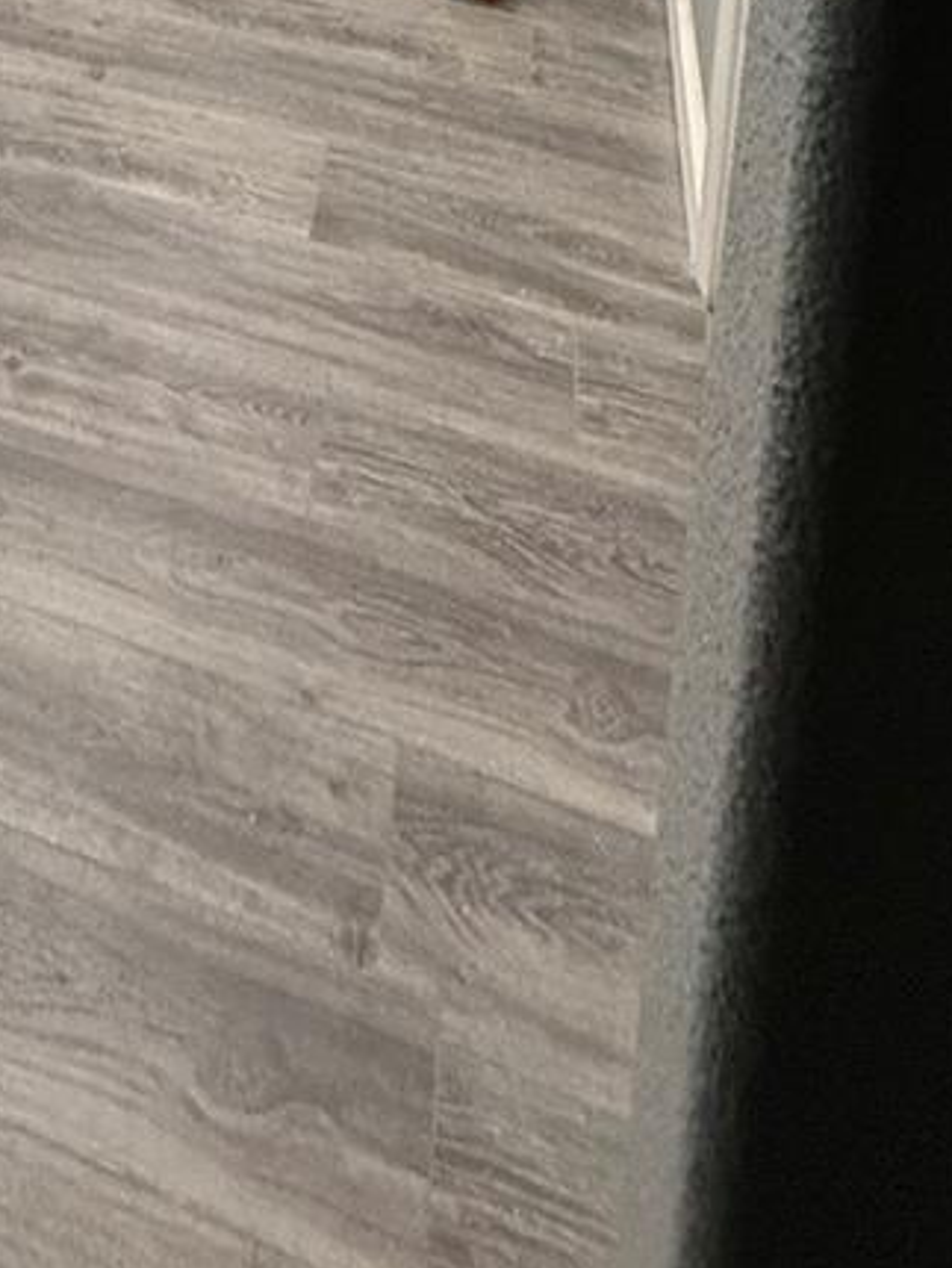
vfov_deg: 26.1
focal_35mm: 50
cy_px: -702
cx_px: -162
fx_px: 1832
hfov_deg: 26.3
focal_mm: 2.22
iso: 320
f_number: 2.2
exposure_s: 1/120
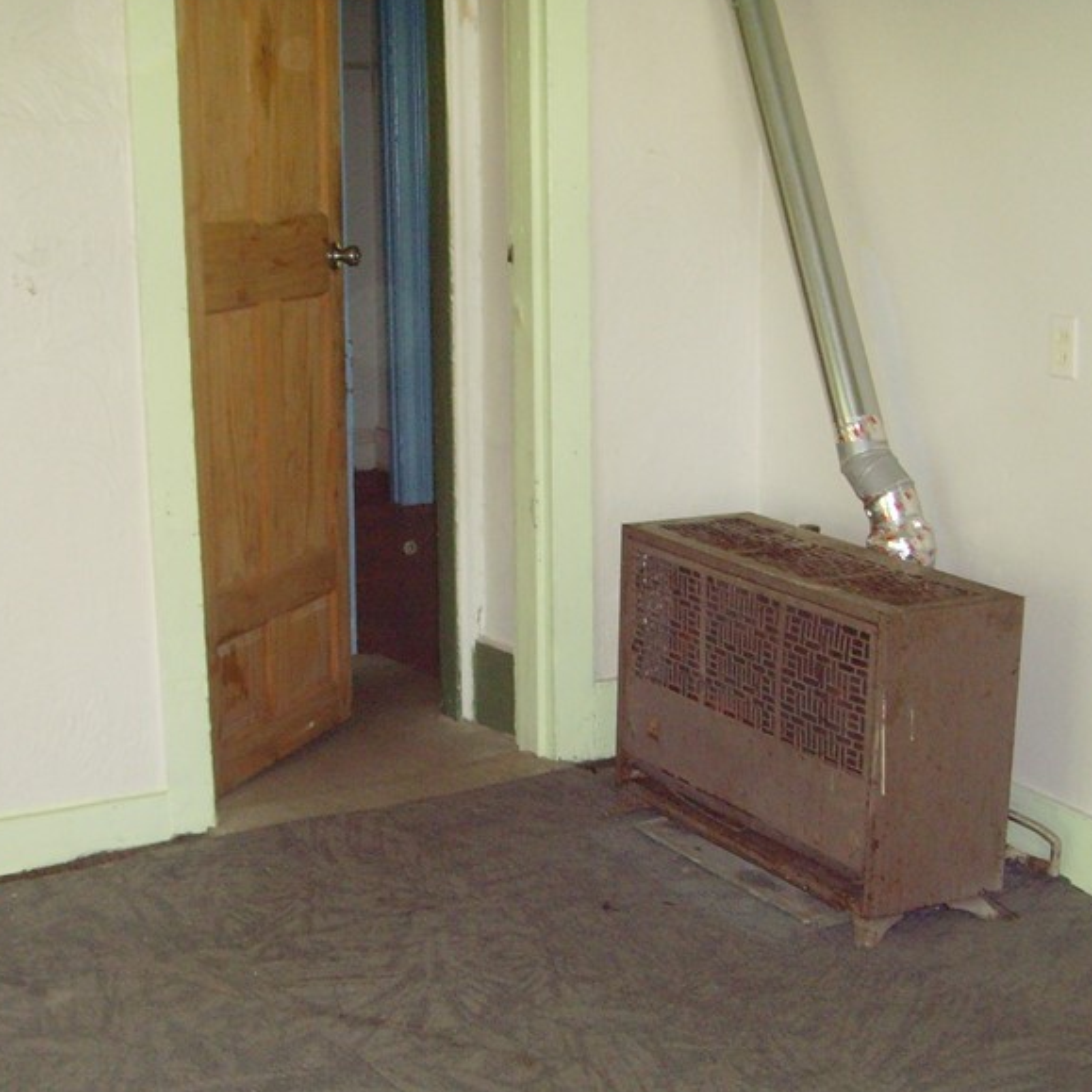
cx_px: 487
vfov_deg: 28.0
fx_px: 2177
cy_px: 700
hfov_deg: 28.1
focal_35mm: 61
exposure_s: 1/45
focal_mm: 6.6
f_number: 3.5
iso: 200
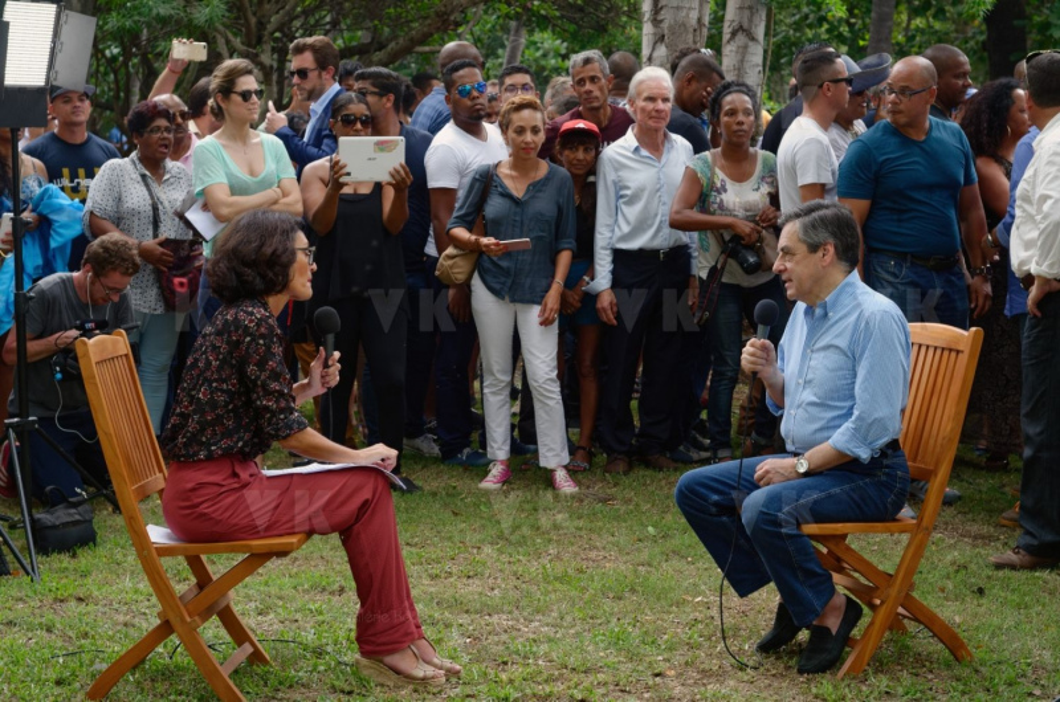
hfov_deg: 27.0
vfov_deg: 18.1
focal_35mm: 75
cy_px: 351
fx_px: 2204
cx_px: 530
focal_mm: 50
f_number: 5.6
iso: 200
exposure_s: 1/125
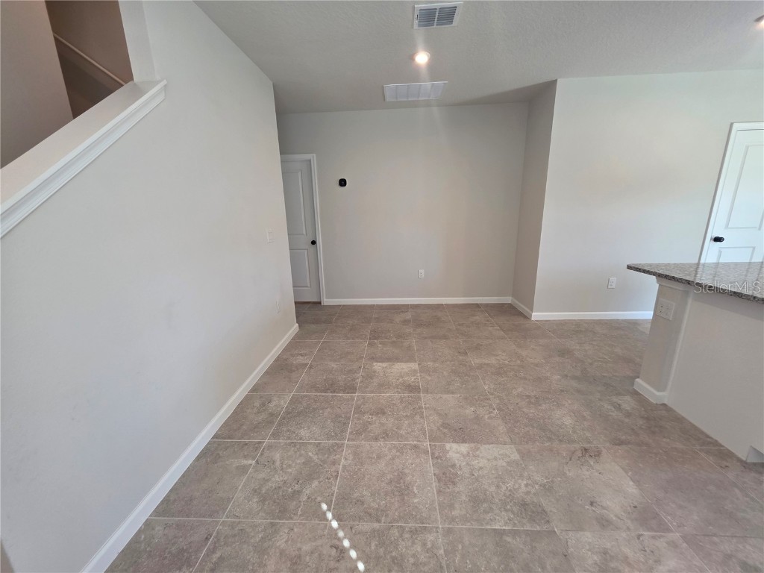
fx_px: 287
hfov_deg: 106.2
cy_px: 286
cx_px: 382
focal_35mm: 13
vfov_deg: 89.9
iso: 125
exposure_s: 1/120
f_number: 1.9
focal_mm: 2.2
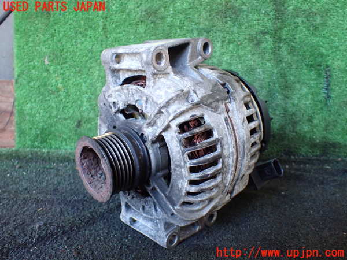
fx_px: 301
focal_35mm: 30
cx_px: 174
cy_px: 130
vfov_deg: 46.8
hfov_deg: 60.0
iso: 800
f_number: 2.3
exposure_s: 1/100
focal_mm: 5.4
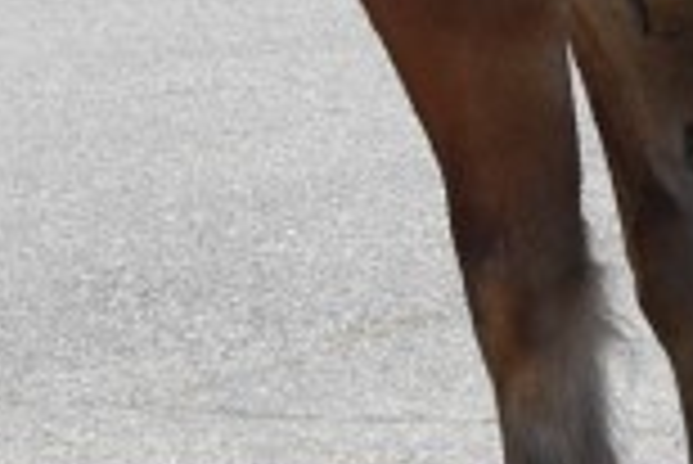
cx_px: 605
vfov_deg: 3.9
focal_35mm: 349
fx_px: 6724
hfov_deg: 5.9
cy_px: -671
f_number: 10
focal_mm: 40
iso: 400
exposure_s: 1/400
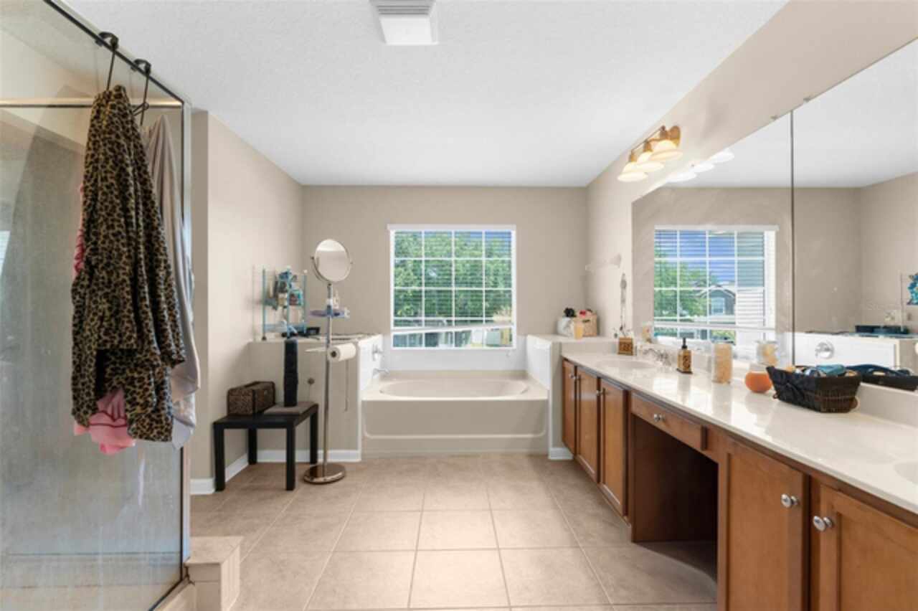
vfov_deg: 73.7
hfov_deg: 96.8
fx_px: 408
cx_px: 459
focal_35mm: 16
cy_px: 306
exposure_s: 1/30
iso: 2000
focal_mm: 16
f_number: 7.1
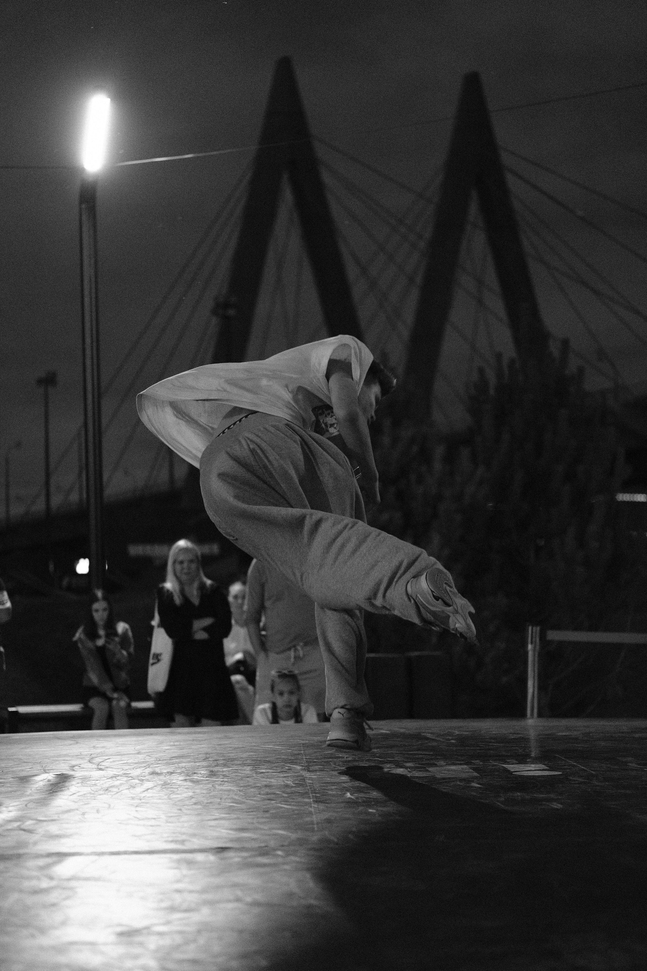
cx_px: 324
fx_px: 2022
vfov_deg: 27.0
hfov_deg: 18.2
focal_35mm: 75
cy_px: 486
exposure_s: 1/640
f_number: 2
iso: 5000
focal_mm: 50
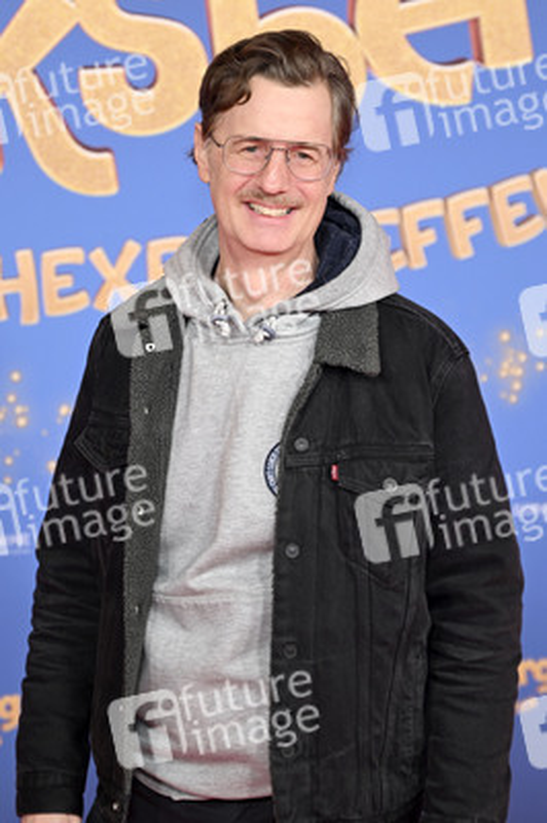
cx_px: 274
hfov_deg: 19.2
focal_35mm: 71
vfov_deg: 28.5
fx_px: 1621
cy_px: 412
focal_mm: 71
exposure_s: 1/200
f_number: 2.8
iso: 200
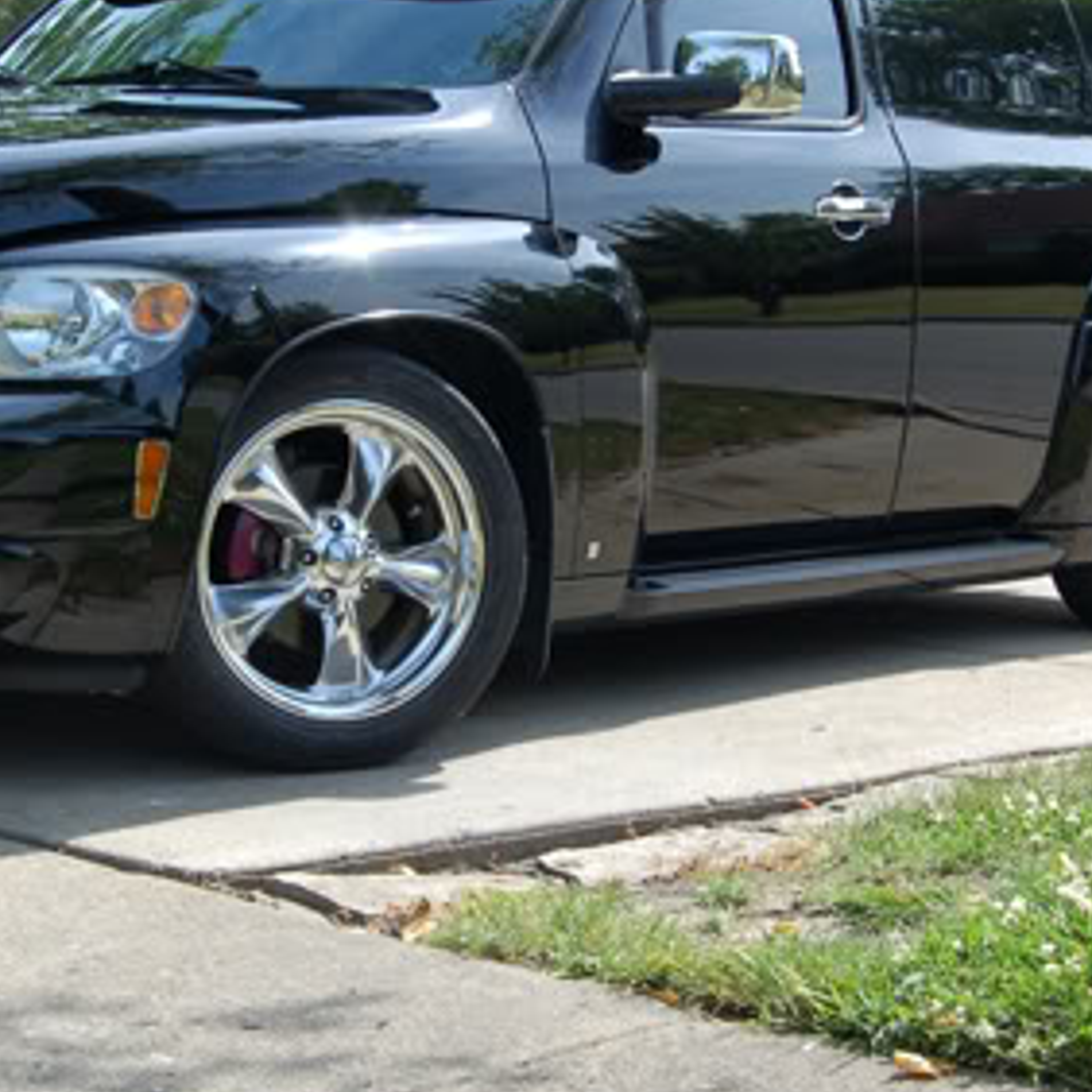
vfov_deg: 19.7
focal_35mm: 88
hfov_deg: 19.7
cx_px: 449
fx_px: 3141
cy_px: 376
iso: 200
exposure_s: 1/250
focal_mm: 30
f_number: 8
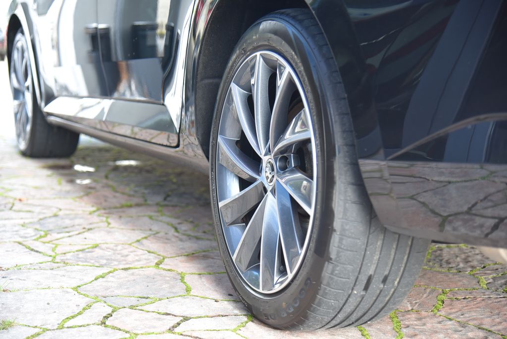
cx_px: 254
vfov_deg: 20.9
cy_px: 170
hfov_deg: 30.9
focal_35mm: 65
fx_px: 916
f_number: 4
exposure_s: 1/60
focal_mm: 65
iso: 500
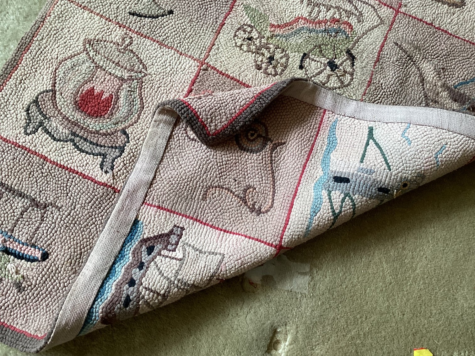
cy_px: 178
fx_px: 425
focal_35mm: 31
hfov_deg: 58.3
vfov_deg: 45.4
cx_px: 238
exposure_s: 1/50
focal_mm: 3.3
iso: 64
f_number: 2.4
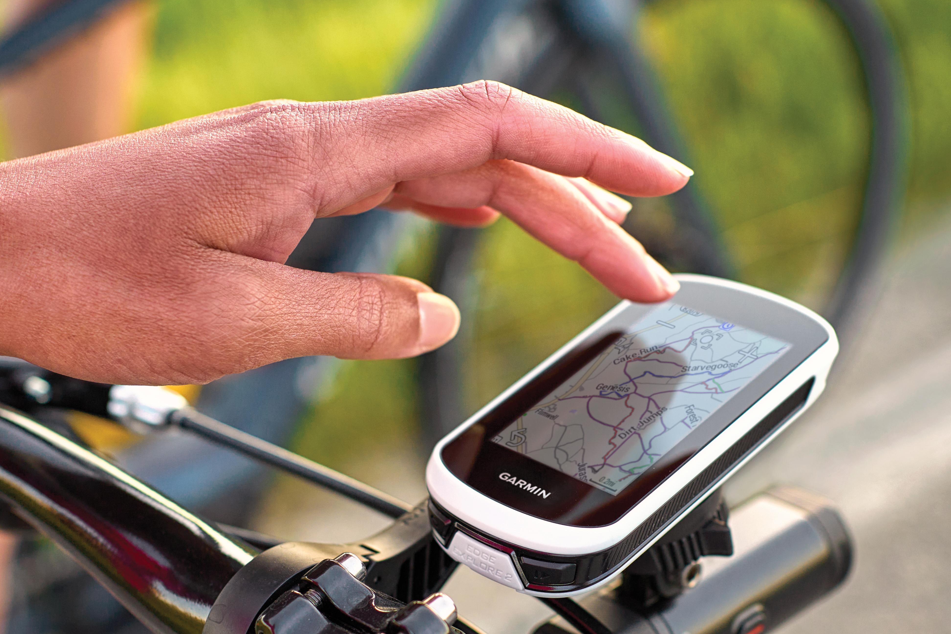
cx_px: 508
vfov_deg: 21.4
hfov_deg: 31.9
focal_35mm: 63
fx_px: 1664
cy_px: 458
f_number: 3.2
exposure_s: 1/200
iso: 250
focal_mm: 35
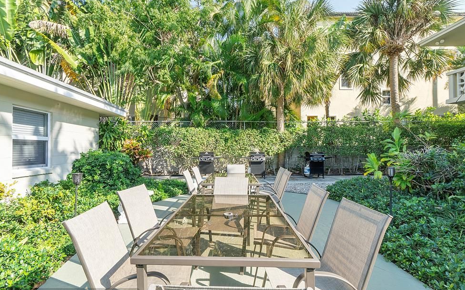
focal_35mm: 16
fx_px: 203
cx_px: 229
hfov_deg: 97.8
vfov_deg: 71.2
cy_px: 145
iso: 100
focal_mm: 10
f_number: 11
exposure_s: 1/50
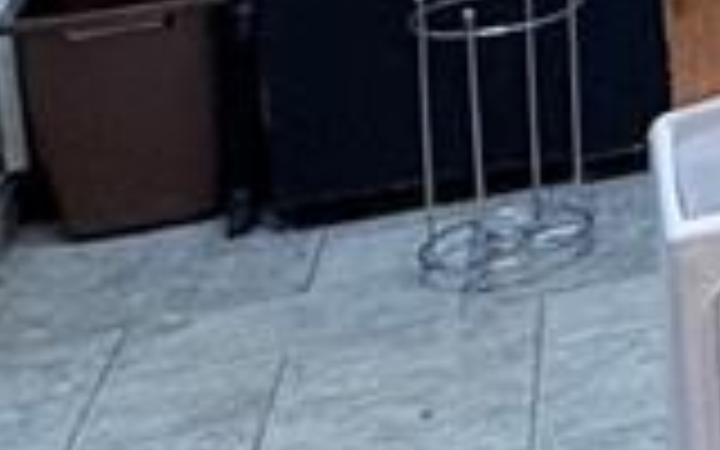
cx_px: 1998
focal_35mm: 95
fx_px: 1864
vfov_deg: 12.4
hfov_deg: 12.6
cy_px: -394
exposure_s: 1/120
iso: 250
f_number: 2.2
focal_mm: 2.22
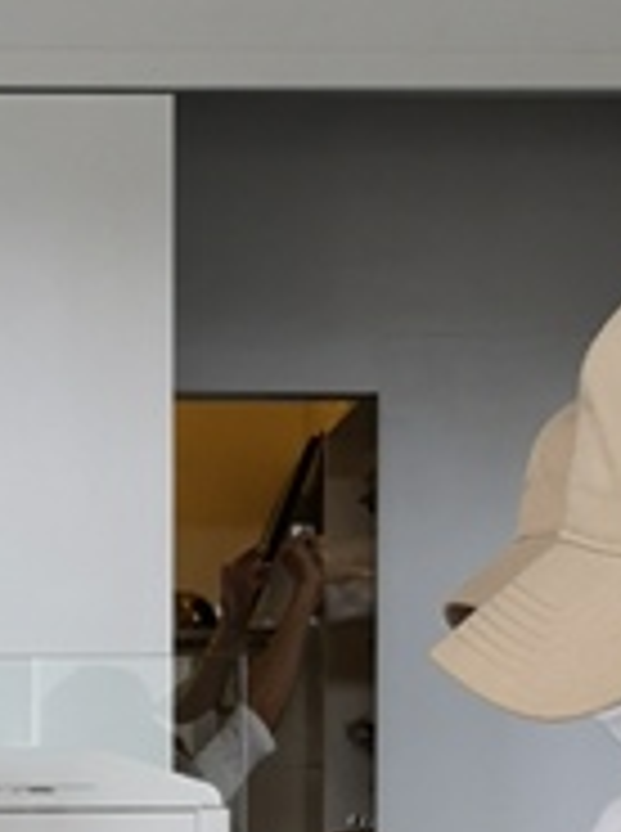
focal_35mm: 117
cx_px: 14
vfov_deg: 16.3
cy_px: 962
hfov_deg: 12.5
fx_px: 2808
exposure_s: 1/60
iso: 50
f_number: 1.8
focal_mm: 3.95
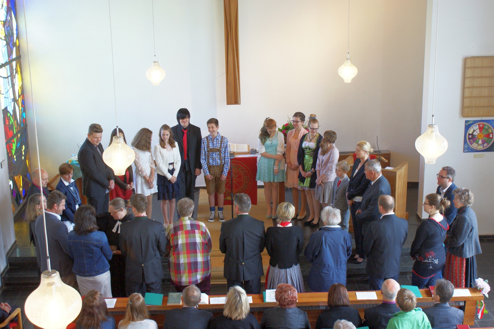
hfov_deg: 37.9
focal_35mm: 52
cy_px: 164
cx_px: 247
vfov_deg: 25.7
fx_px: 720
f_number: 5.6
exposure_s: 1/15
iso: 400
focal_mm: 35
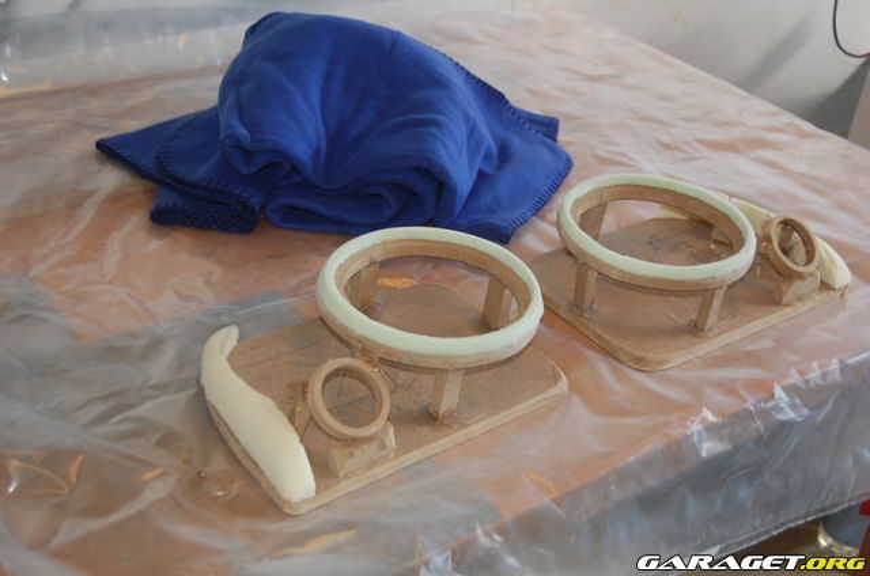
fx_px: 1266
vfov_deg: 25.6
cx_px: 435
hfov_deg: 37.9
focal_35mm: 52
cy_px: 288
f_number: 4.8
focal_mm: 35
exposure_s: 1/60
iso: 400
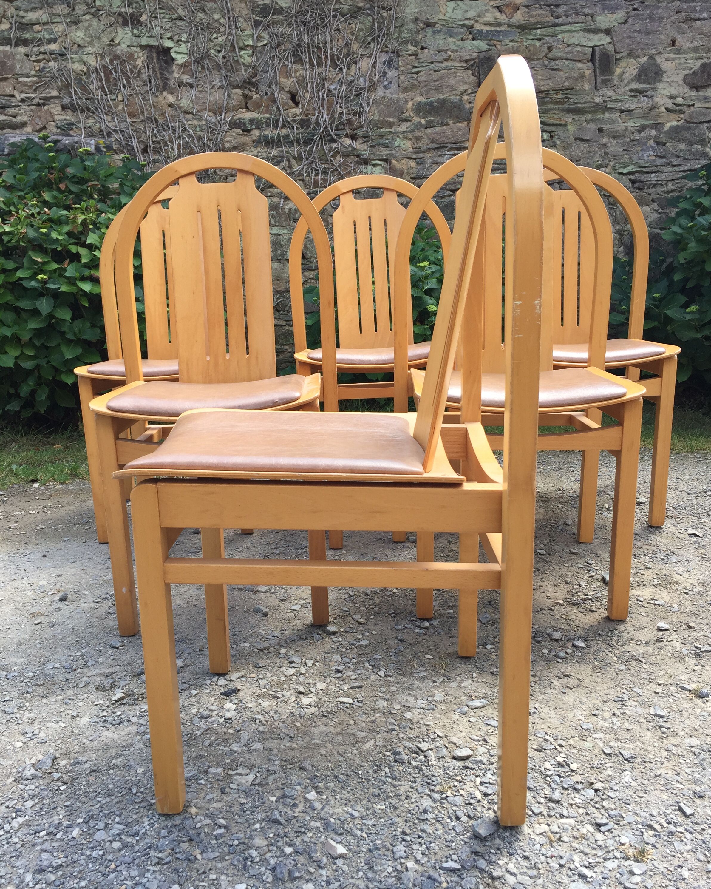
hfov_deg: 47.1
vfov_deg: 57.2
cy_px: 462
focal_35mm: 31
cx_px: 356
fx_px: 815
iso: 32
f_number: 2.2
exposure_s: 1/416
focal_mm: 4.15
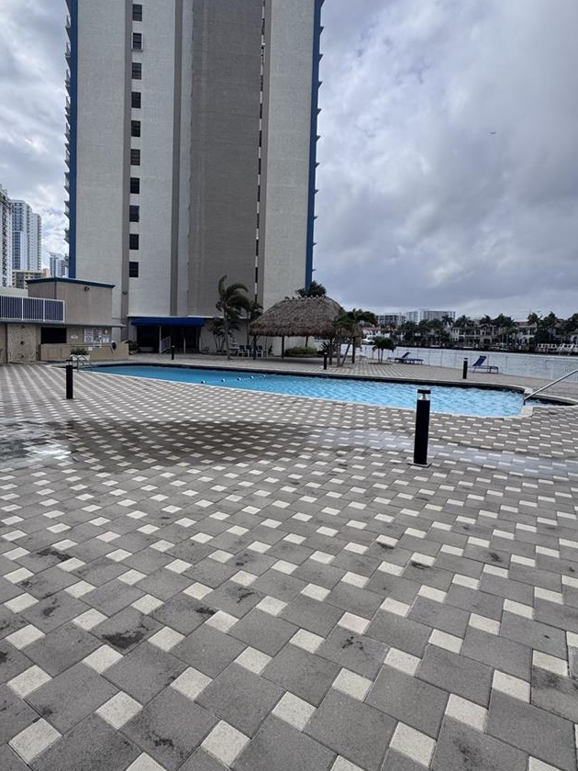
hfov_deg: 65.0
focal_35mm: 20
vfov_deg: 81.6
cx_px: 217
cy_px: 357
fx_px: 445
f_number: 2.2
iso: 50
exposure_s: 1/1600
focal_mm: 2.22
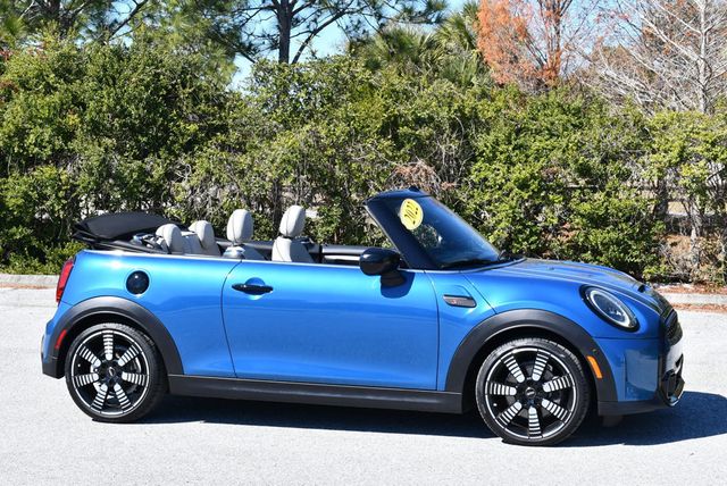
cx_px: 364
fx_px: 1455
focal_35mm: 72
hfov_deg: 28.0
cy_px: 243
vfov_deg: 19.0
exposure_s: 1/250
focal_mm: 36
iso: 180
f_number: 8
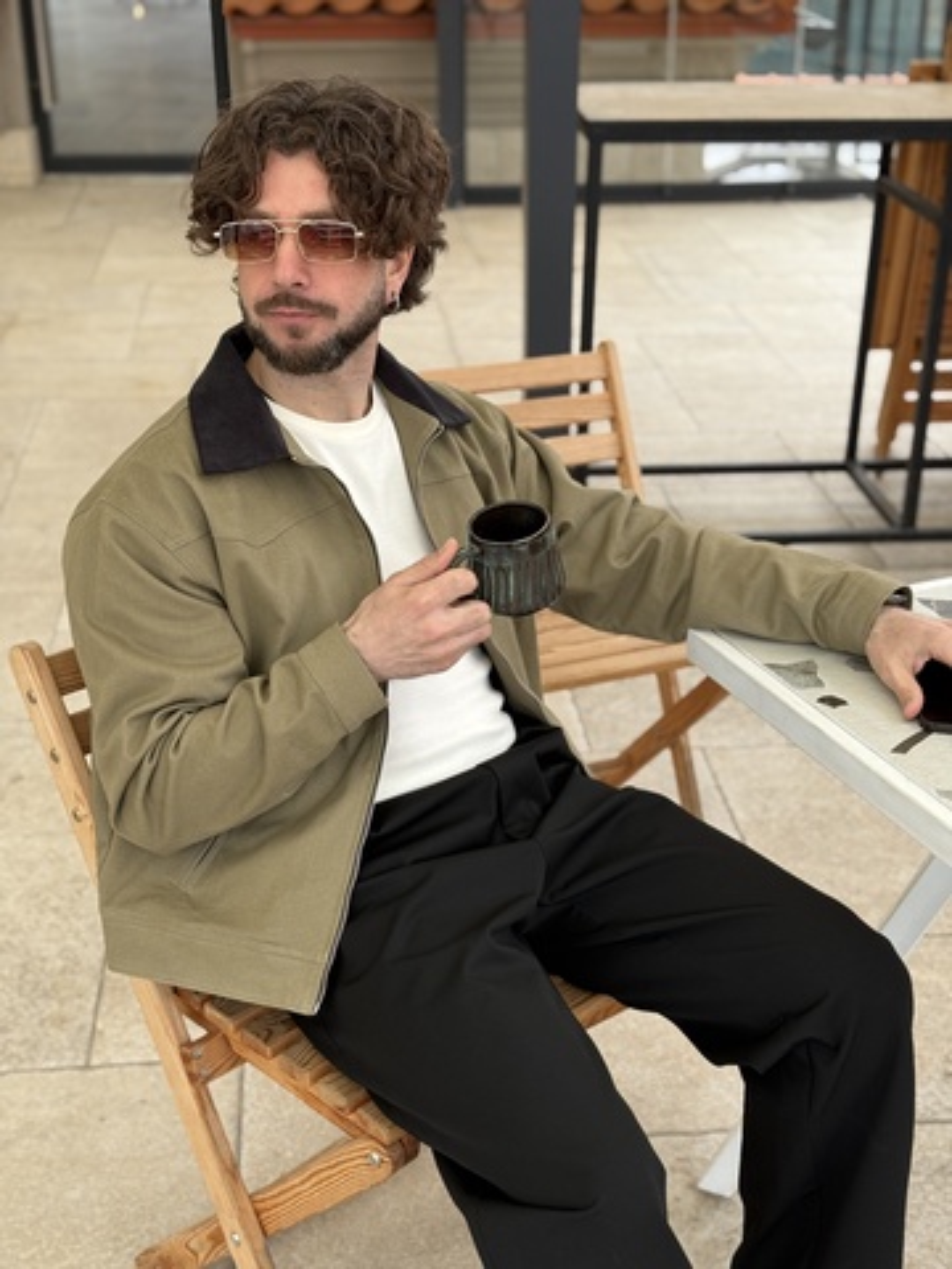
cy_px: 634
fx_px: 1760
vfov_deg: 39.7
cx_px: 476
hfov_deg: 30.3
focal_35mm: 48
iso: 50
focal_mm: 6.76
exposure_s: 1/122
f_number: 1.78
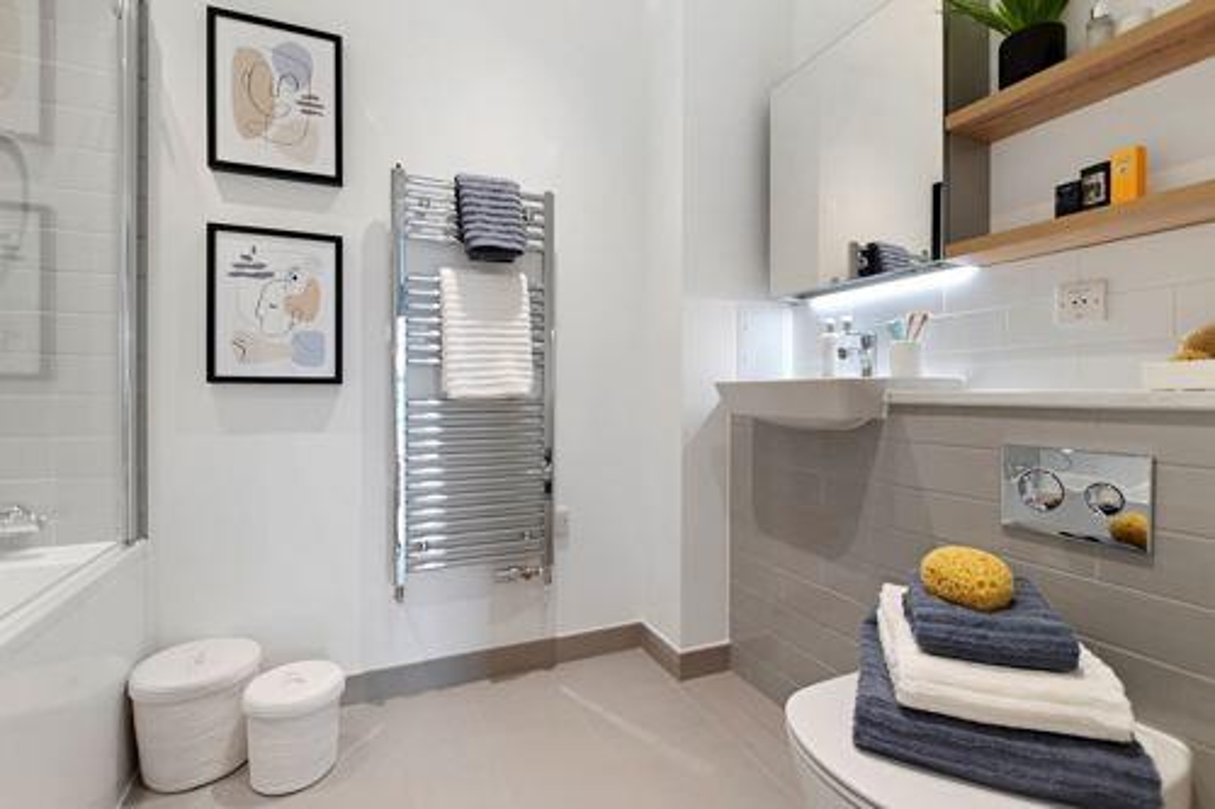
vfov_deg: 77.3
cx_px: 608
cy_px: 404
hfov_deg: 100.4
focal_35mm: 15
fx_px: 506
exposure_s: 1/4
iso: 320
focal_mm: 10
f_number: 5.6
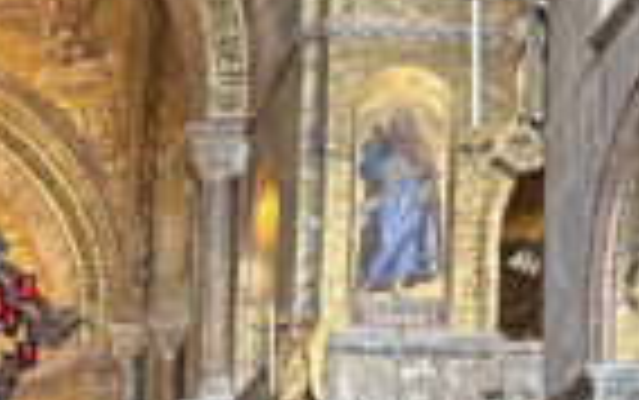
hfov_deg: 13.4
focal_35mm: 149
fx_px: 2597
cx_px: -248
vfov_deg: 8.3
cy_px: 863
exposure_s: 1/50
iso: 320
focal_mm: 5.7
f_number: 1.5
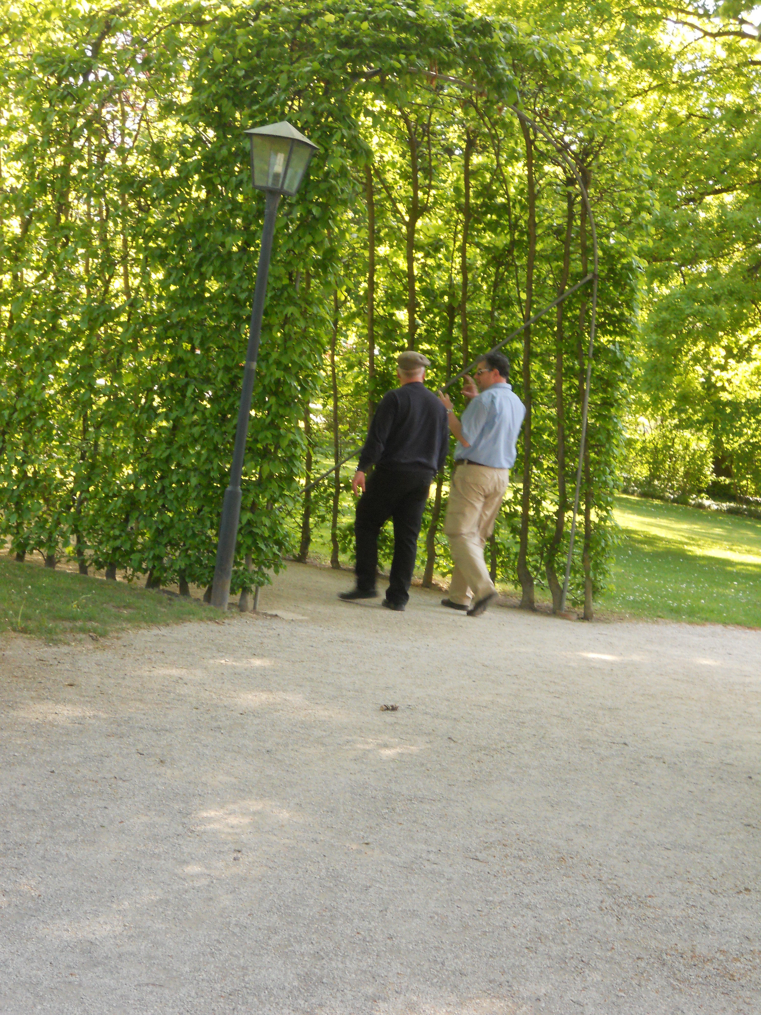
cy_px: 508
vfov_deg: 25.3
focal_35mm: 77
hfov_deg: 19.1
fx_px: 2257
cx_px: 380
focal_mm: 13.9
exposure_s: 1/60
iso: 250
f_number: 5.9
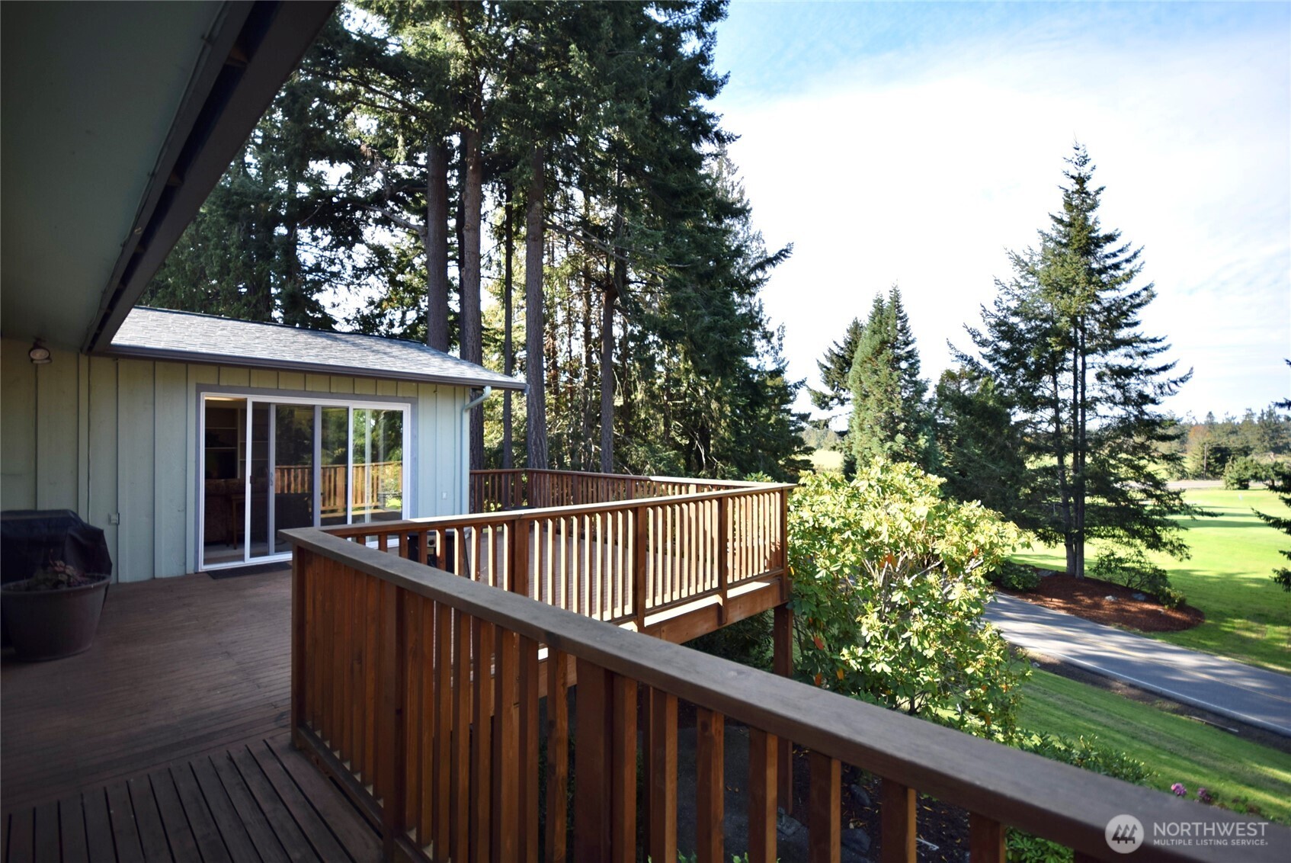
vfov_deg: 77.4
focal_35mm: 15
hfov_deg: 100.4
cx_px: 646
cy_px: 432
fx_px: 538
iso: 100
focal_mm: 10
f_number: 4
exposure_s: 1/200
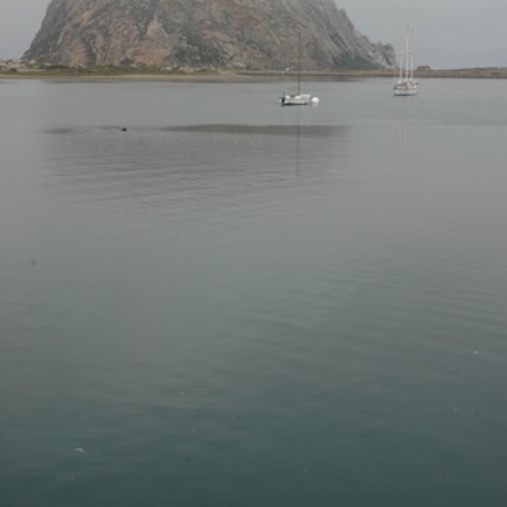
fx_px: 1094
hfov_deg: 26.1
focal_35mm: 66
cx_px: 252
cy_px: 150
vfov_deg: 25.9
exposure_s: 1/320
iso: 200
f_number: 11
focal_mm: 34
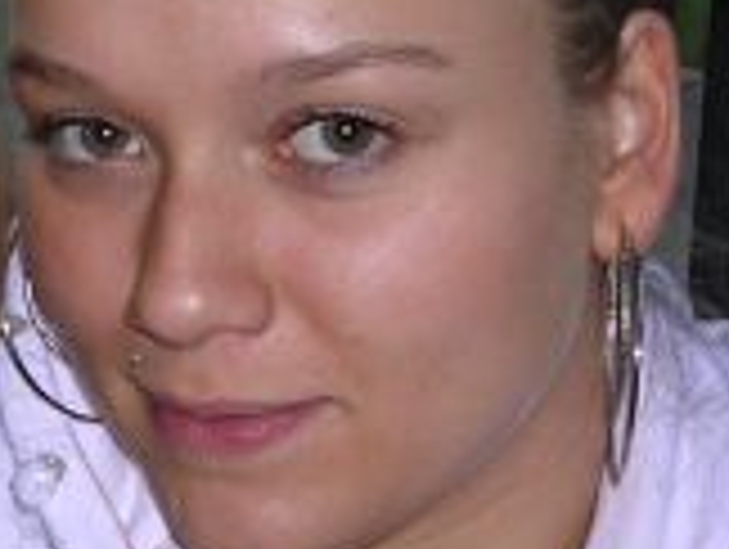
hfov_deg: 12.9
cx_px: -99
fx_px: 3164
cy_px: 392
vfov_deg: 9.9
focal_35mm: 150
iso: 100
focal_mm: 5.8
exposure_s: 1/60.1
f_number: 2.8
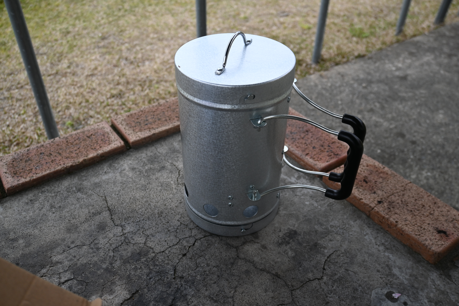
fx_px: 411
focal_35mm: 32
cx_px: 230
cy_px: 153
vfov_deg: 40.8
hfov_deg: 58.3
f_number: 4
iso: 250
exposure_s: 1/250
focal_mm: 21.5
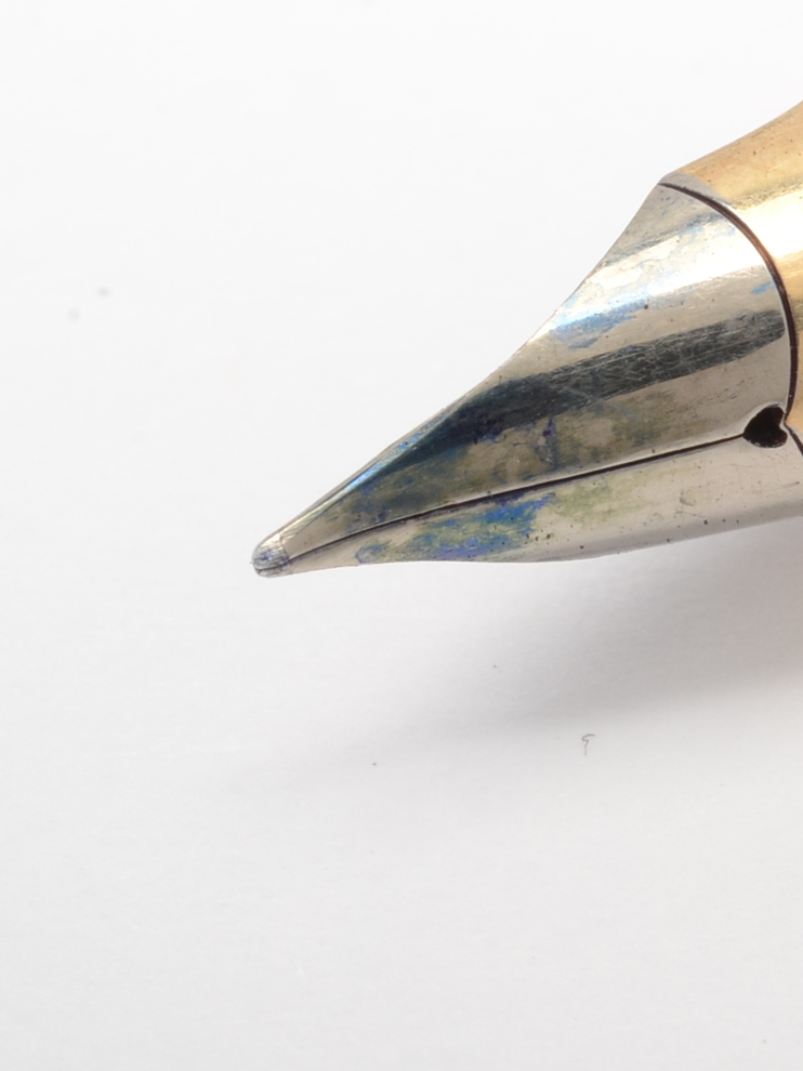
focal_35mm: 215
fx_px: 6653
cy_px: 298
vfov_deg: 9.2
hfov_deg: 6.8
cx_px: 1173
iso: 400
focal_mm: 60
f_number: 20
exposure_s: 1/160
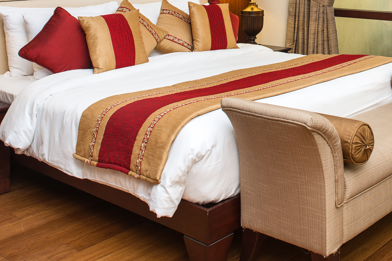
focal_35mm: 53
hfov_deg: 36.4
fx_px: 577
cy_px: 8
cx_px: 307
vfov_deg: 24.5
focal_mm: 24
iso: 400
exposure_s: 1/8
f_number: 8
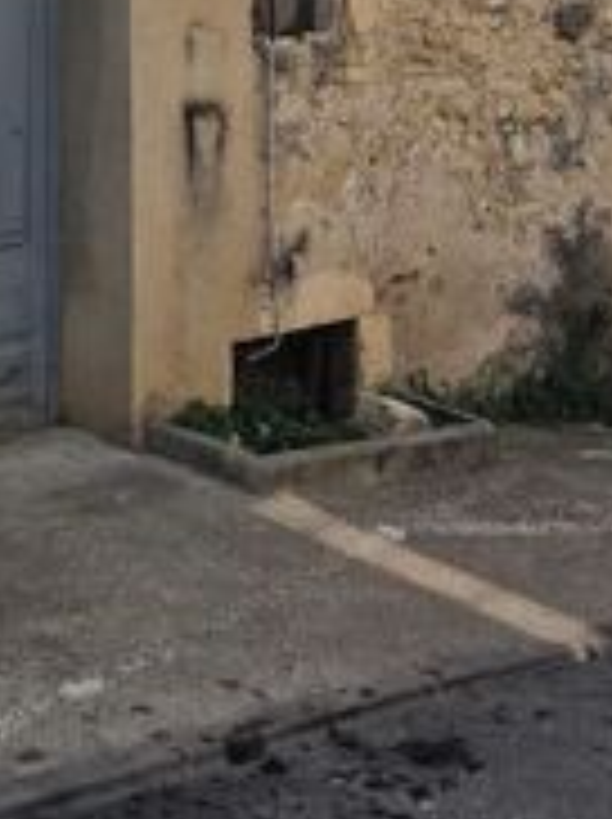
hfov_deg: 17.9
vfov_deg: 21.2
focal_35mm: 81
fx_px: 1914
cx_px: 58
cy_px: -333
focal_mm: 6.4
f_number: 1.8
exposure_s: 1/395
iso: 50
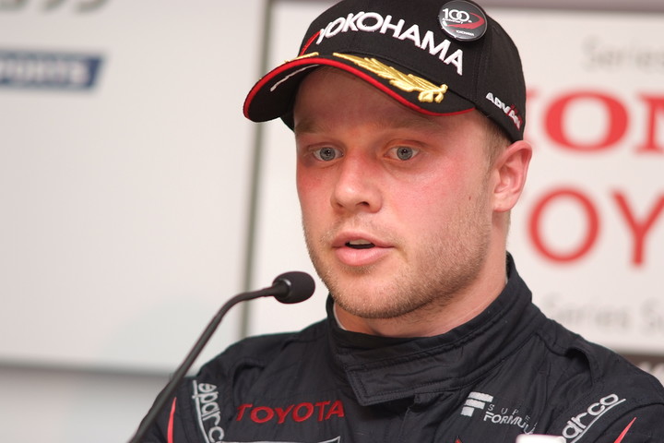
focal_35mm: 270
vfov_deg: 5.1
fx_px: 4980
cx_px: 332
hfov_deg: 7.6
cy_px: 222
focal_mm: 180
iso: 400
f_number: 2.8
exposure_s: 1/250
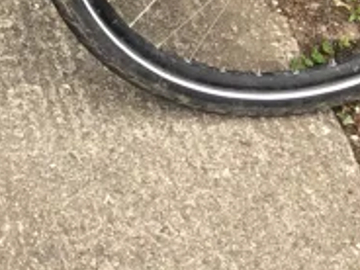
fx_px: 1269
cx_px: -168
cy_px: -293
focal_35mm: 122
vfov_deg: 10.9
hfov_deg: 15.1
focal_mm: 4
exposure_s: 1/120
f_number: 1.8
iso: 32
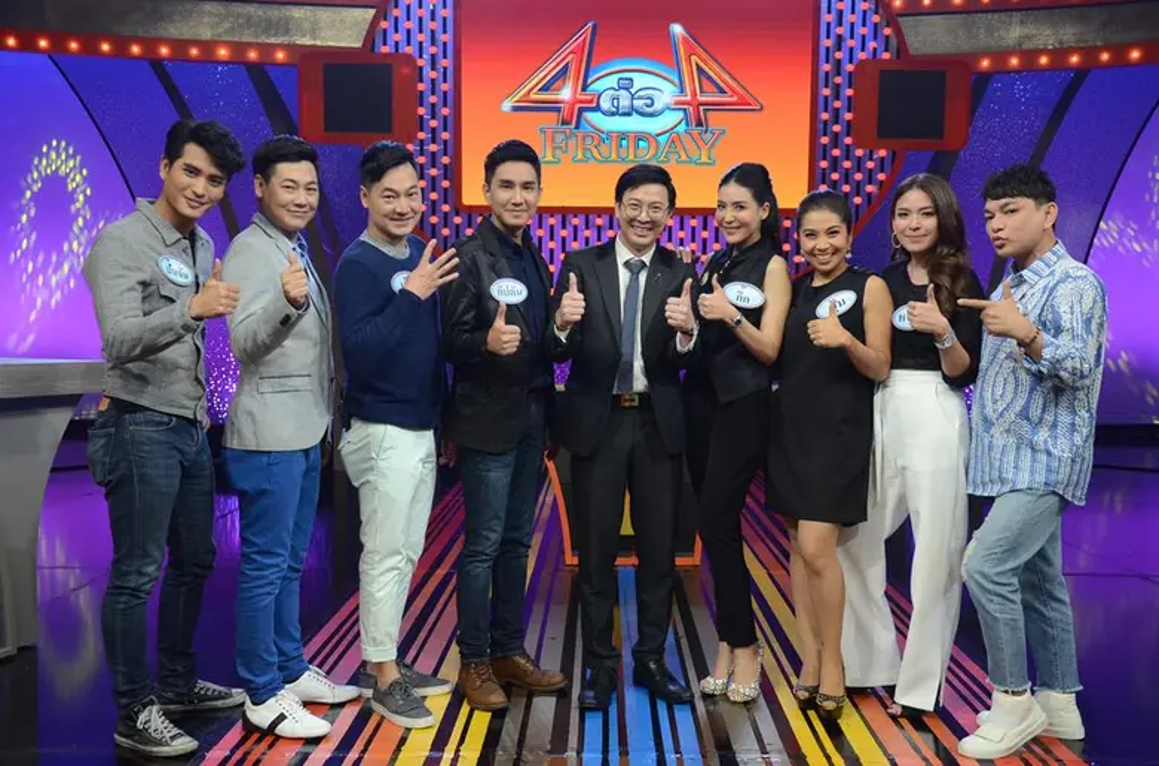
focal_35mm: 38
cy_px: 383
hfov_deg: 51.4
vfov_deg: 35.3
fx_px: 1204
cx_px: 580
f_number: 5.6
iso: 1000
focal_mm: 25
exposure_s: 1/250
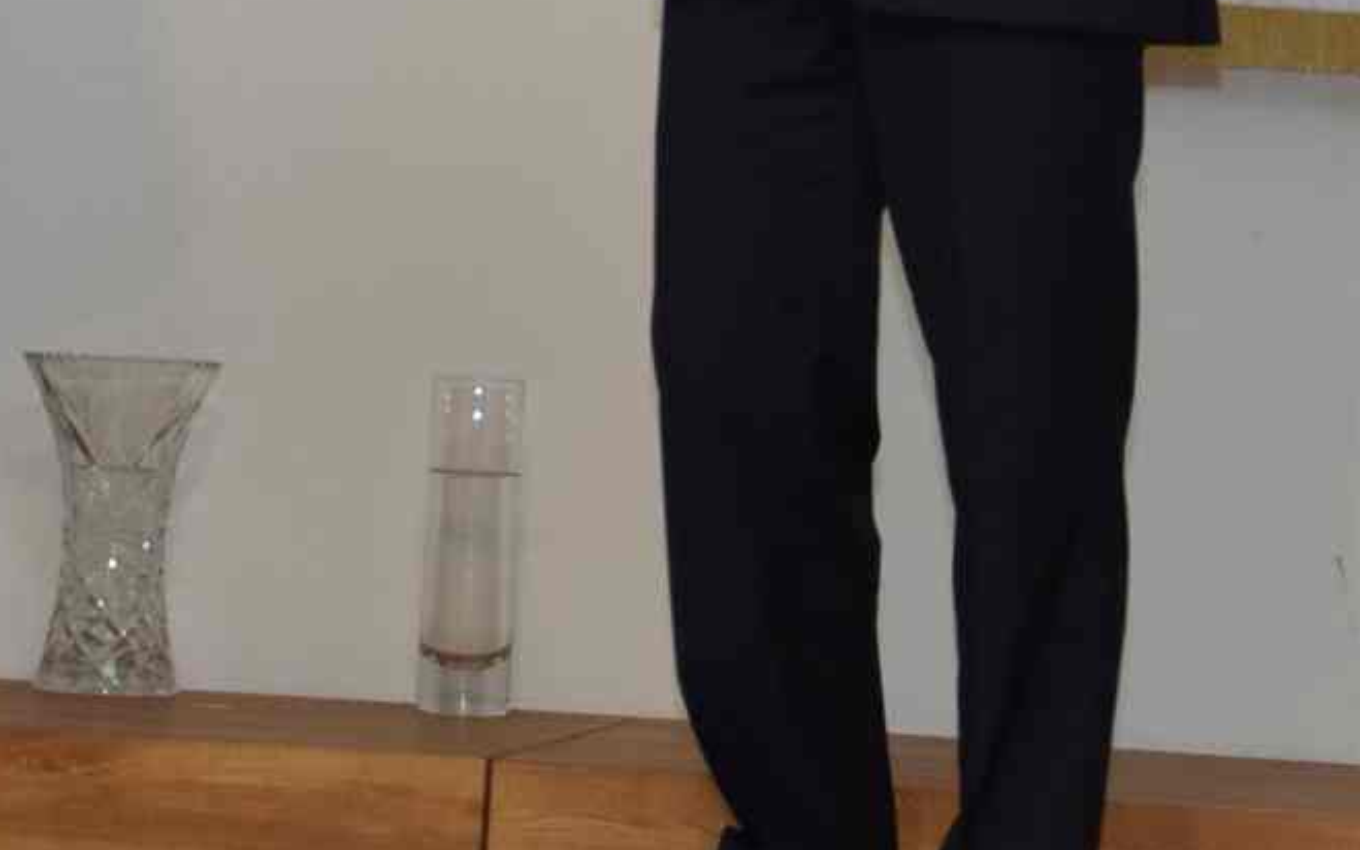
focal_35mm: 264
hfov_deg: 7.9
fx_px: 9786
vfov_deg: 4.9
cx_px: 489
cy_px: -776
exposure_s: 1/80
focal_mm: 38
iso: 400
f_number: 4.5
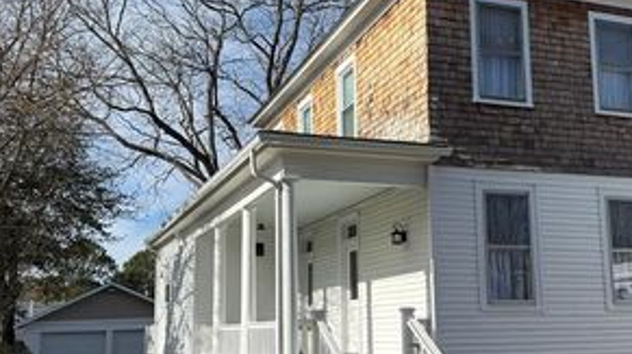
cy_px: 207
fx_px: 753
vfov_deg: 26.4
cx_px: 365
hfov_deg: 45.4
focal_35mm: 45
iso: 80
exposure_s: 1/4975
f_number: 1.78
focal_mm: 6.76
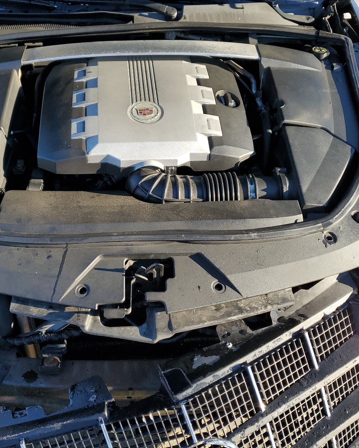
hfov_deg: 43.1
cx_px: 141
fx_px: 452
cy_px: 225
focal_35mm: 34
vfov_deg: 52.8
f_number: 1.5
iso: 50
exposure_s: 1/588
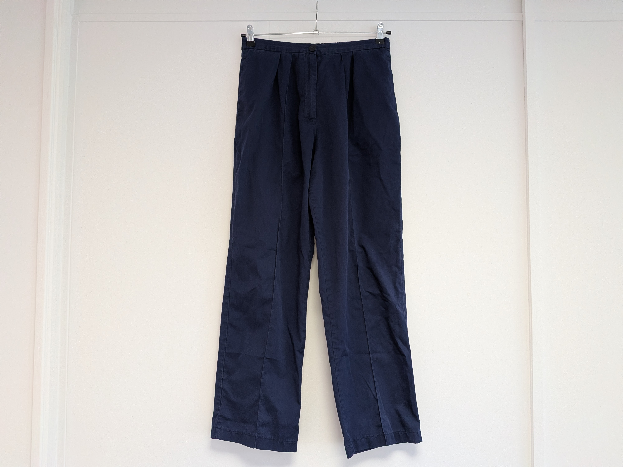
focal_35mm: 24
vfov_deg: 56.8
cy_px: 234
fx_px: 432
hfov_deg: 71.6
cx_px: 312
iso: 236
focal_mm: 4.53
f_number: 1.7
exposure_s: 1/120
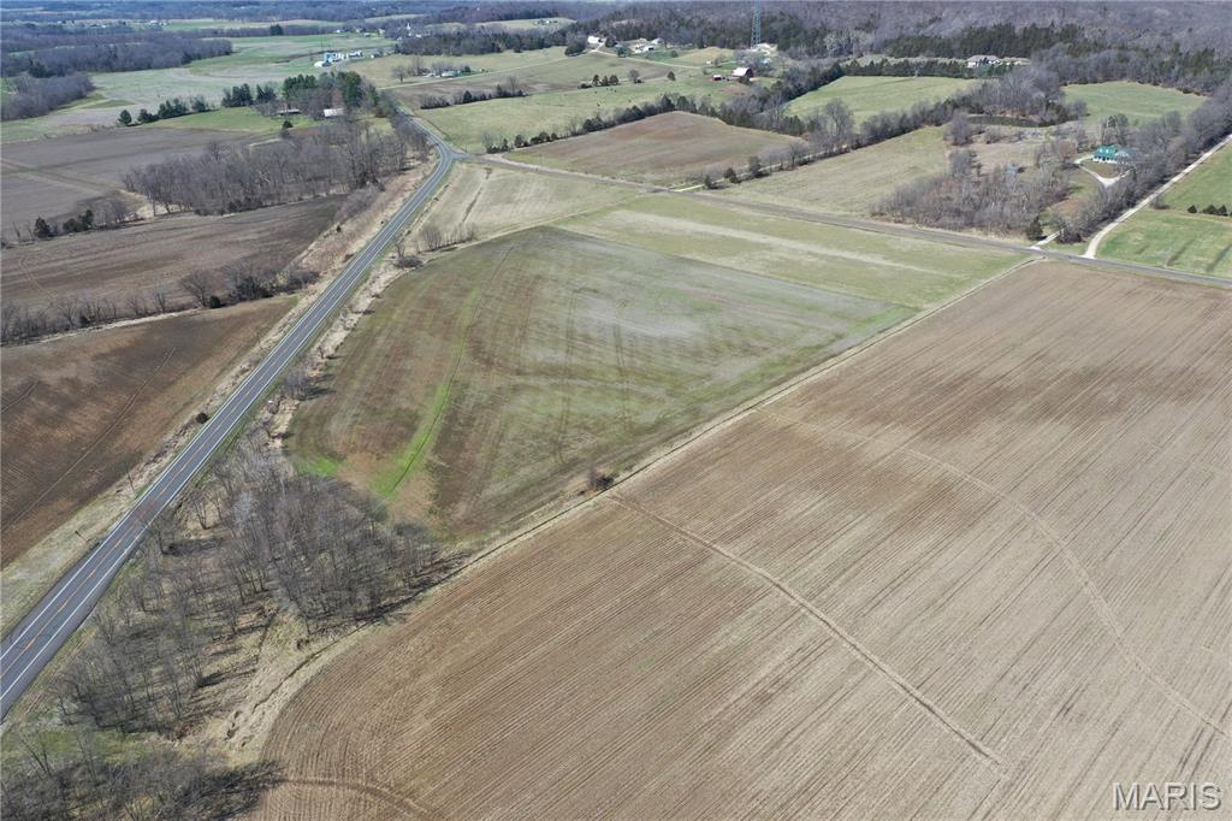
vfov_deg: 46.4
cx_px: 616
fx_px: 958
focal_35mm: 28
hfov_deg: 65.5
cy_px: 410
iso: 100
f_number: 5
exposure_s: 1/400
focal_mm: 10.26
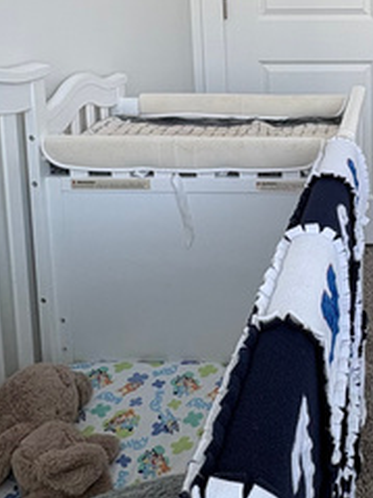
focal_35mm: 45
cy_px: 33
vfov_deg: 38.6
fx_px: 647
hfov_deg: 29.9
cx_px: 375
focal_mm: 2.22
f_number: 2.2
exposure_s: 1/99
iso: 64
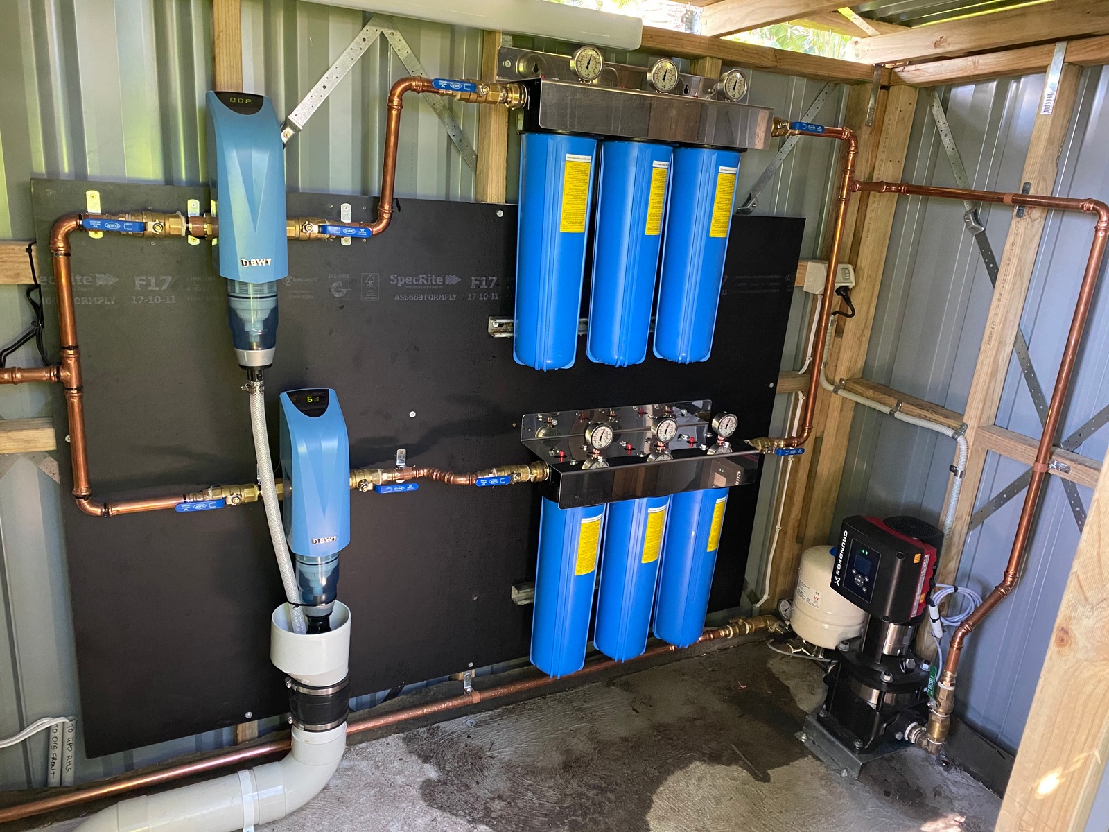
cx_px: 554
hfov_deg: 67.3
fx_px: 833
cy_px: 416
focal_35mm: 26
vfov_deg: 53.1
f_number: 1.8
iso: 500
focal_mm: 4.25
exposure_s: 1/40
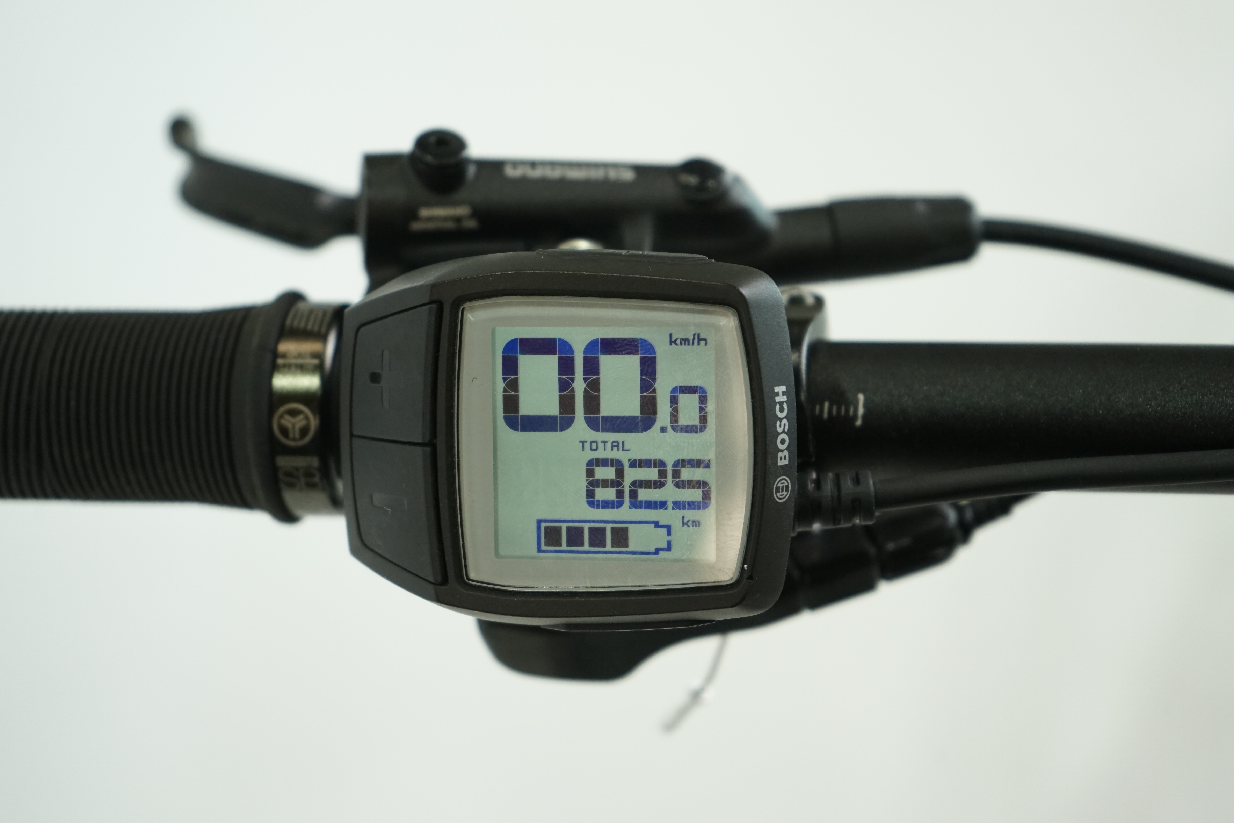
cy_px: 412
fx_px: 2399
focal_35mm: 70
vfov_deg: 19.5
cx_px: 617
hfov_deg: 28.8
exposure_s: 1/200
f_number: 5.6
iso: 1600
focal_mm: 70
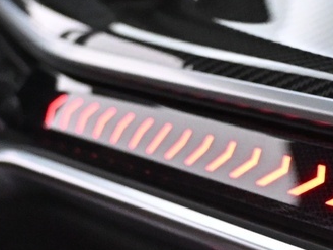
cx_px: 416
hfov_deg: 13.2
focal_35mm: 146
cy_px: 111
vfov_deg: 10.2
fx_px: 1401
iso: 4500
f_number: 3.8
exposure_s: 1/60
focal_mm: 20.5
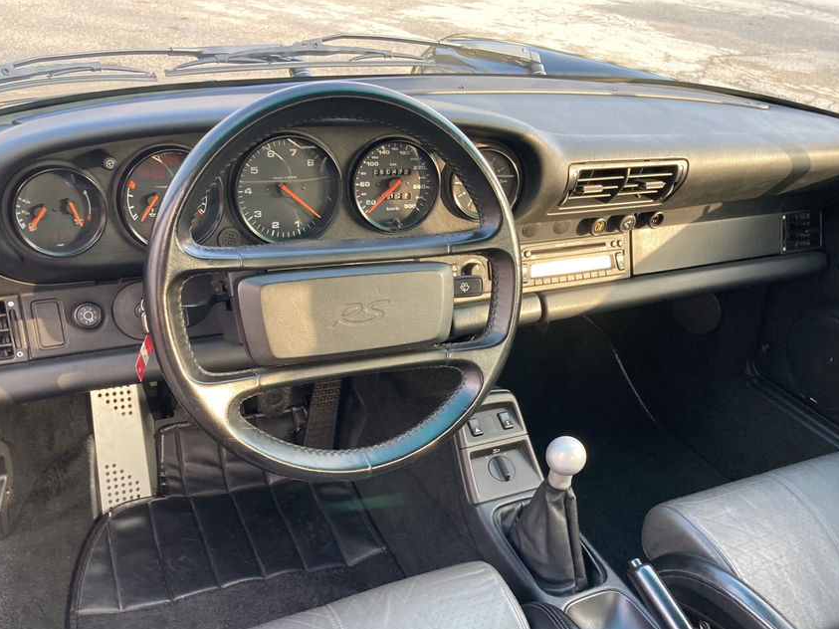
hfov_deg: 53.8
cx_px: 468
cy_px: 381
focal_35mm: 34
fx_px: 824
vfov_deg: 41.6
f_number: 1.8
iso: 80
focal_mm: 3.99
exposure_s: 1/61
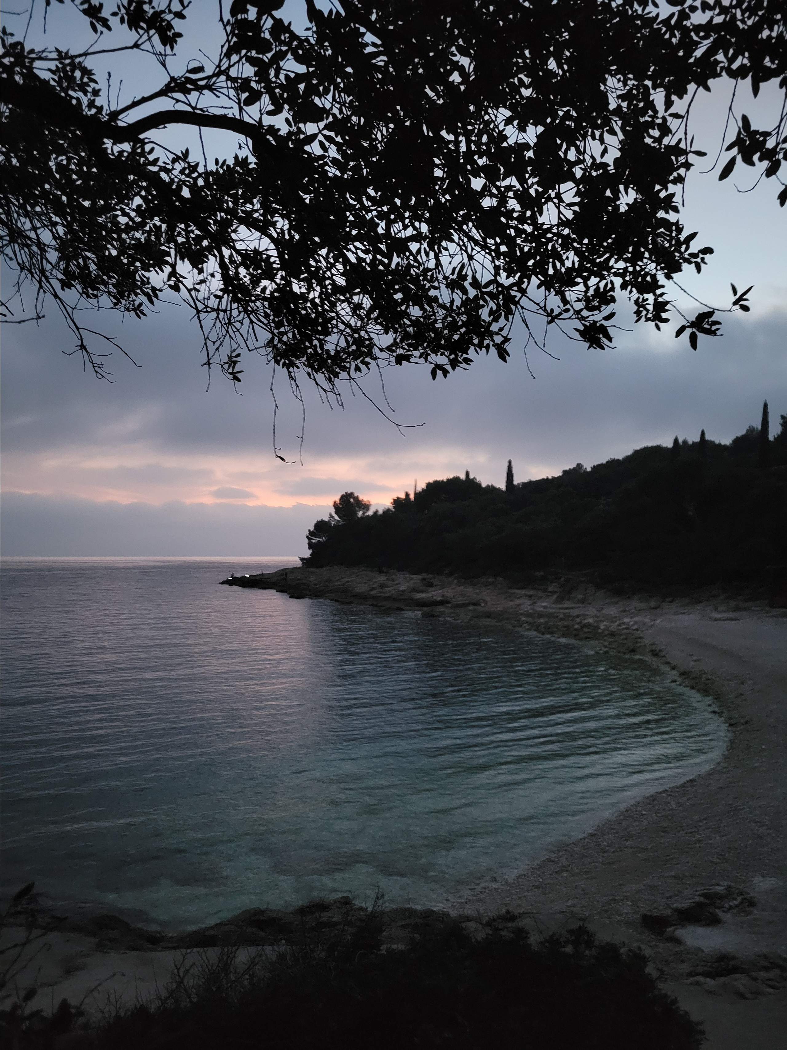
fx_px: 788
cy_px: 525
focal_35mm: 26
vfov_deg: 67.3
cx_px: 394
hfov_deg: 53.1
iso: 1250
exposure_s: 1/24
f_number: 1.8
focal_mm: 5.4
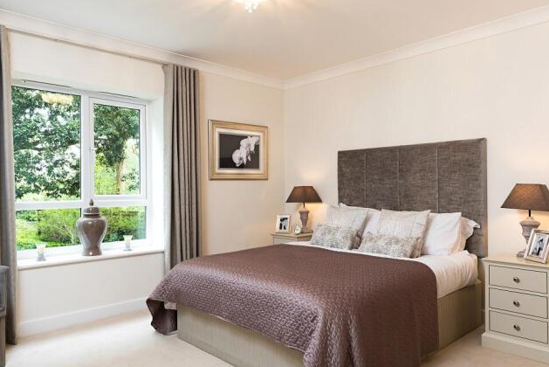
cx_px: 273
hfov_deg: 71.5
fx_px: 381
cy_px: 183
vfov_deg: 51.3
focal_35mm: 25
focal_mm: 24
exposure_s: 1/5
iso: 100
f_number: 8
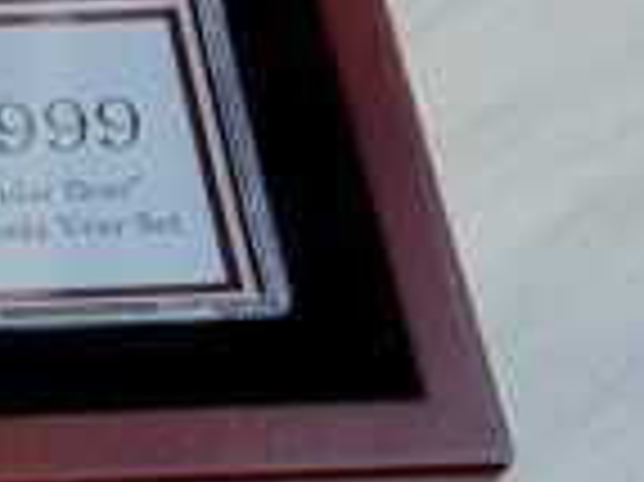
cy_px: -108
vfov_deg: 7.3
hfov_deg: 9.2
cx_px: -617
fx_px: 3755
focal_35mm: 202
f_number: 1.78
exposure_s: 1/40
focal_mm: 6.76
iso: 500
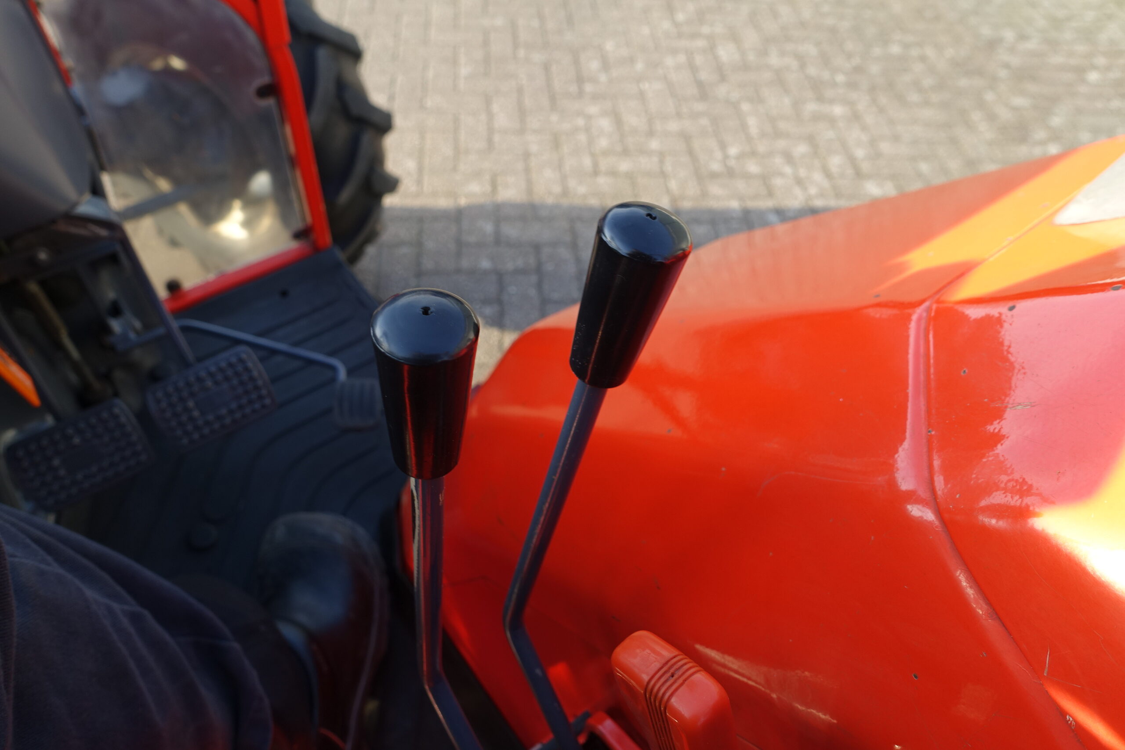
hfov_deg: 73.7
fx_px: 750
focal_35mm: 24
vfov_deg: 53.1
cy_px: 375
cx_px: 562
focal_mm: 8.8
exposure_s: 1/100
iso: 125
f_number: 4
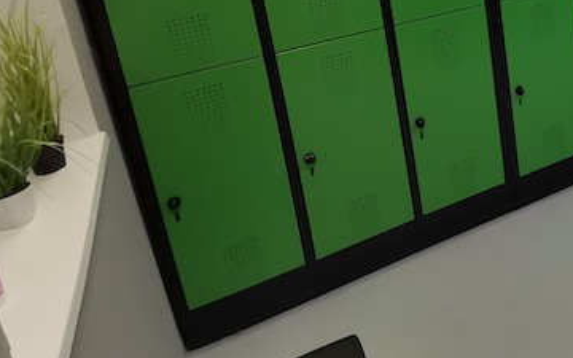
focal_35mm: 40
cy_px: -38
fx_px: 625
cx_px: 606
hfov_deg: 41.1
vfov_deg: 28.9
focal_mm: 1.78
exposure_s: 1/50
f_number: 2.4
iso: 160
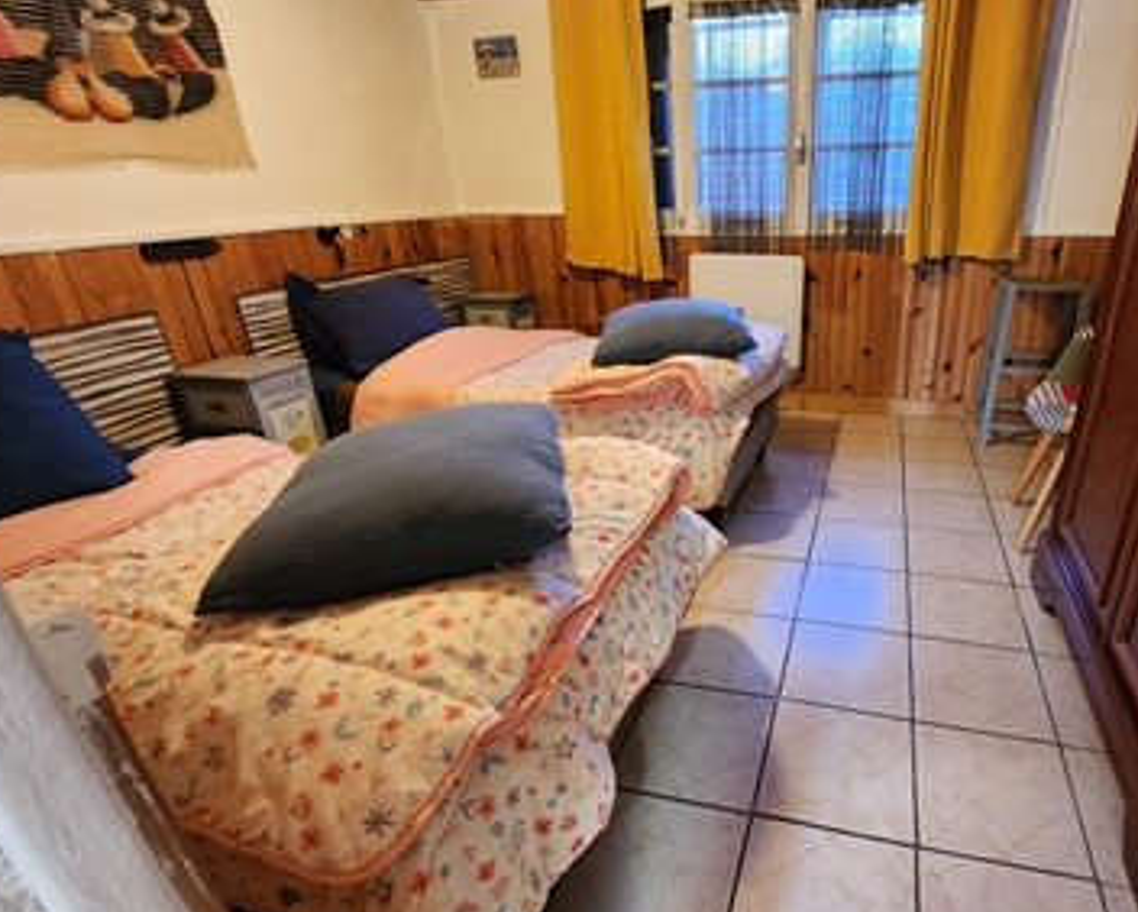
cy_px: 474
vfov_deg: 73.8
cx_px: 734
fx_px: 607
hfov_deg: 84.1
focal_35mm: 18
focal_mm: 1.7
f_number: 2.2
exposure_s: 1/33
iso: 400
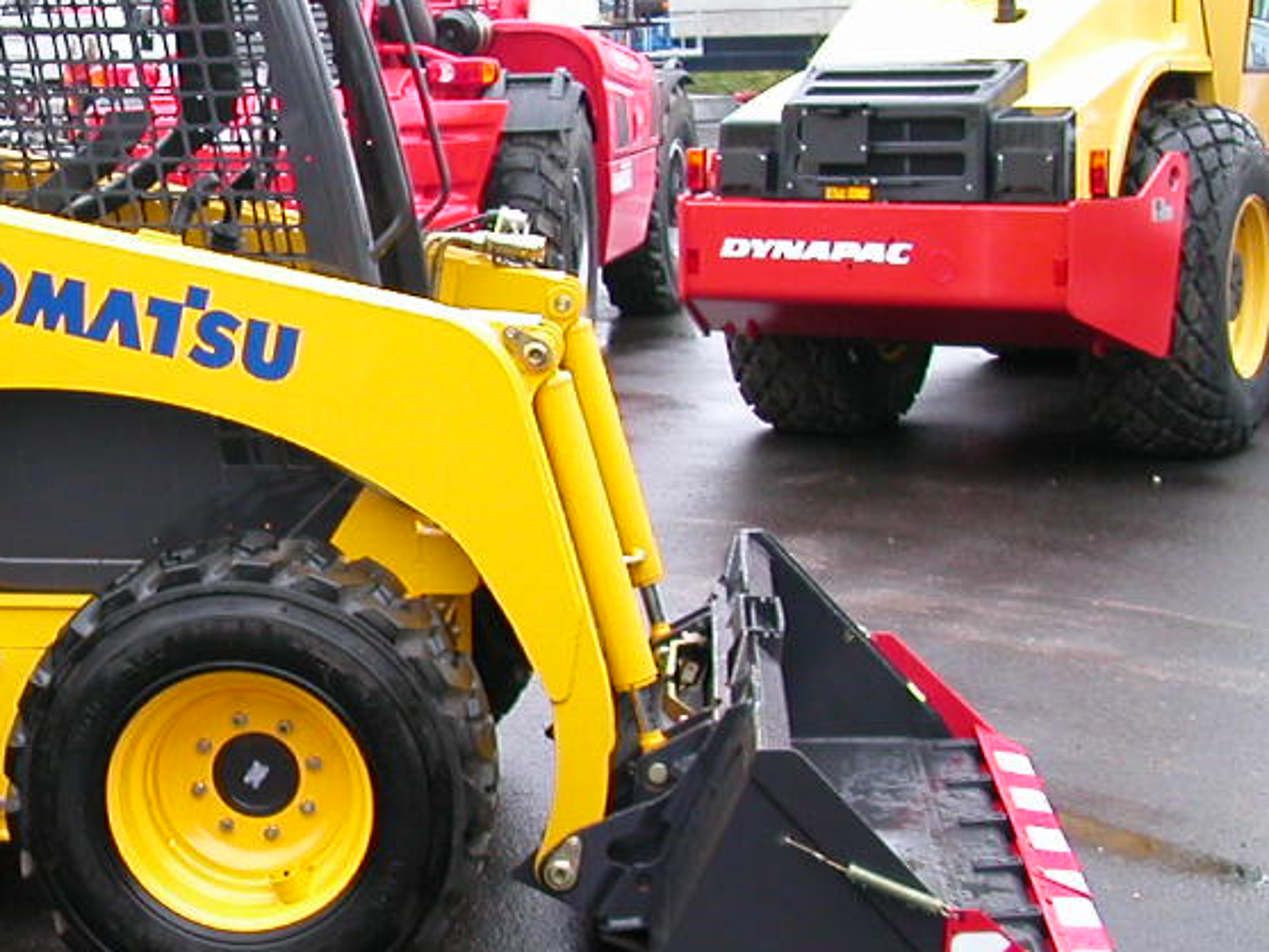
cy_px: 501
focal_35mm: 68
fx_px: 2493
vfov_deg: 21.6
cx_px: 141
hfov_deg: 27.6
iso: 100
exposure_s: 1/94.4
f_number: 2.7
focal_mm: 5.6
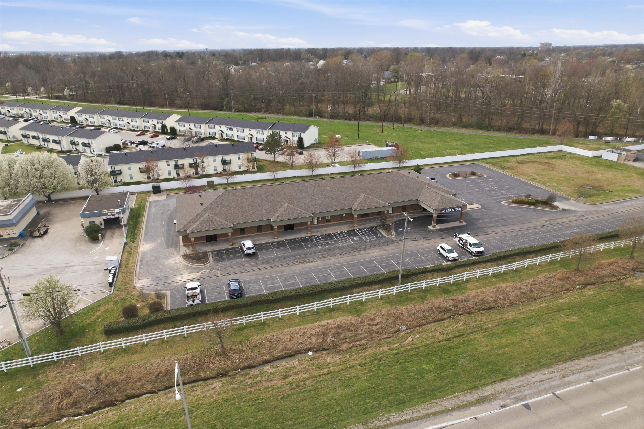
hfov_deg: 78.6
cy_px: 214
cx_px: 322
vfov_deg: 57.2
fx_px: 393
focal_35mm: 22
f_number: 2.8
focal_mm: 8.4
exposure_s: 1/50
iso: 130
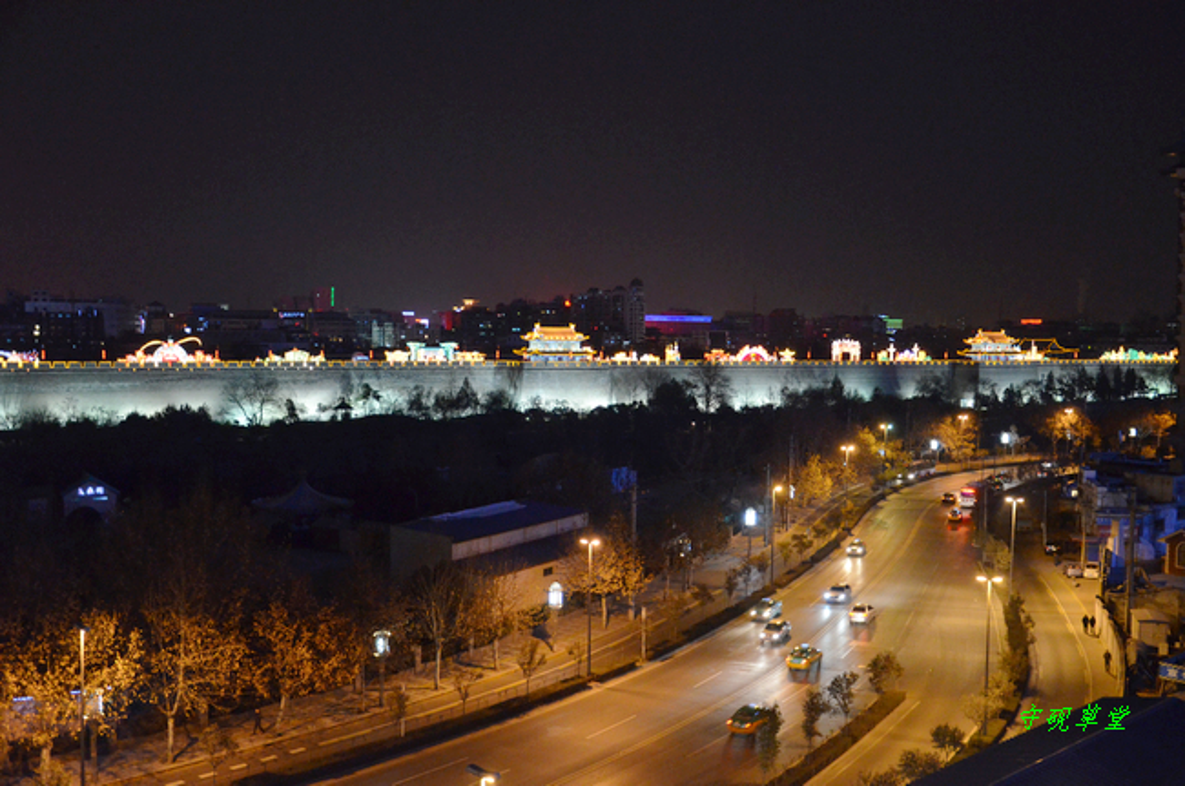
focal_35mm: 38
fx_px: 1232
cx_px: 592
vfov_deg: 35.4
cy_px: 393
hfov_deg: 51.4
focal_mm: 25
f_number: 4
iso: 3200
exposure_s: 1/25
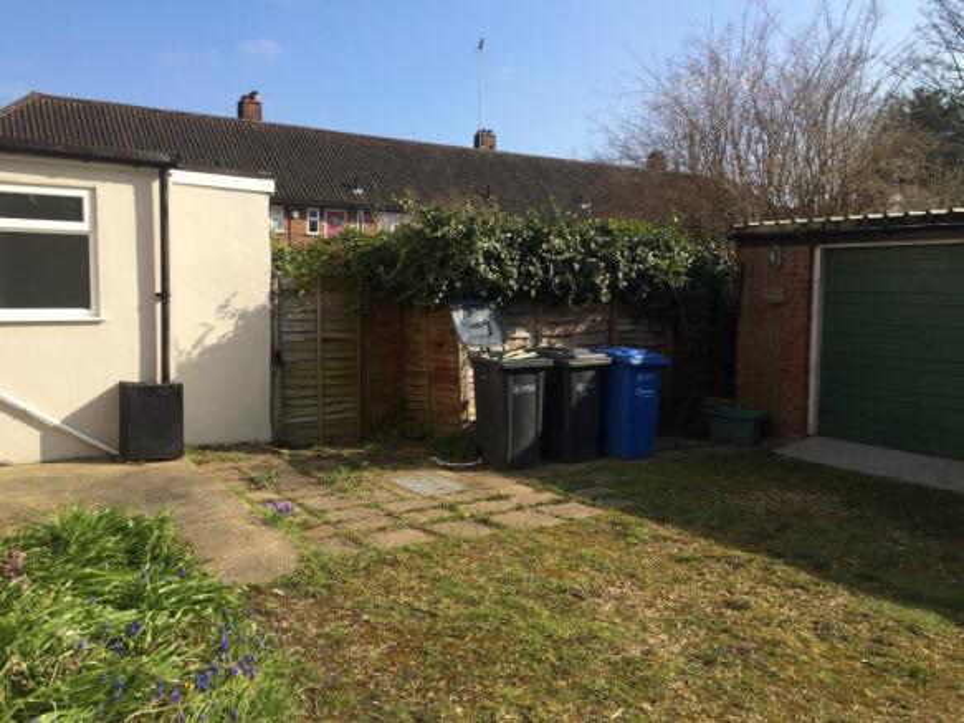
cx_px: 482
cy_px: 362
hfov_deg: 61.7
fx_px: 807
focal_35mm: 29
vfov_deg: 48.2
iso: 32
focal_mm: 4.15
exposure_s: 1/1580
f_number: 2.2
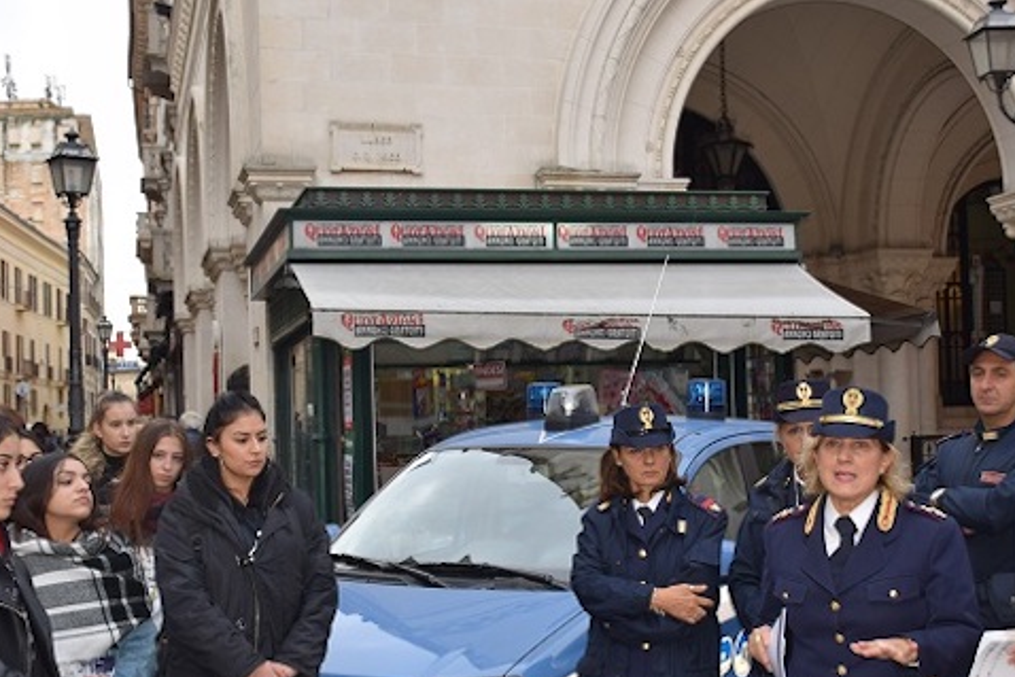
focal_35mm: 53
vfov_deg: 25.5
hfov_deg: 37.5
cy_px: 387
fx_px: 1495
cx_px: 524
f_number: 5.6
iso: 180
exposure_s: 1/125
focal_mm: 26
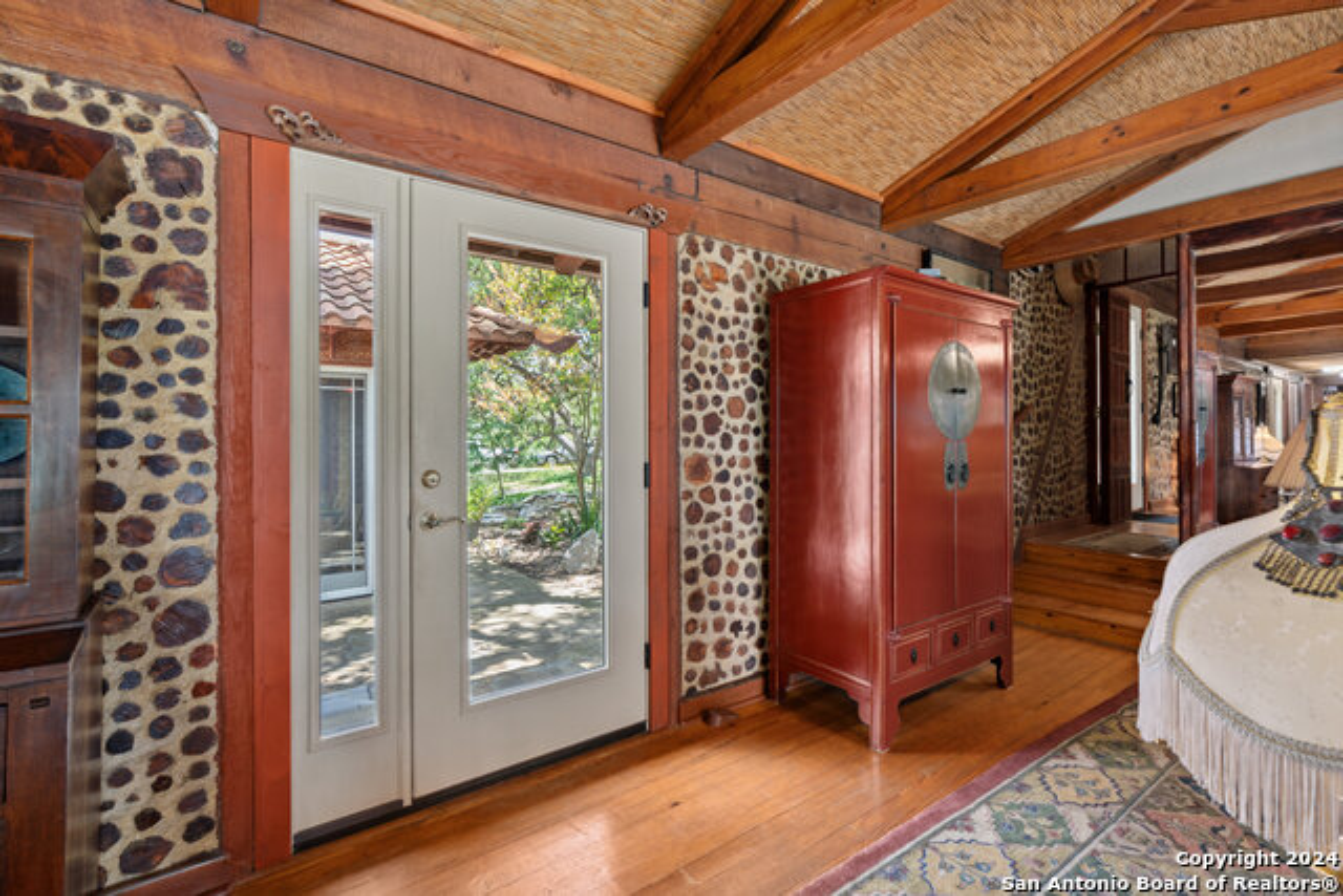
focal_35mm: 16
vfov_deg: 73.8
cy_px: 448
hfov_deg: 96.7
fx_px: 597
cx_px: 672
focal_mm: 16
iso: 320
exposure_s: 1/8
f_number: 7.1
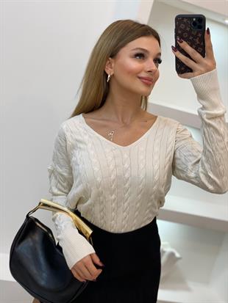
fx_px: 456
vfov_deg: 36.8
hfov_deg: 28.0
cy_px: 152
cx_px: 114
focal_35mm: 52
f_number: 2
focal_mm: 6
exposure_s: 1/100
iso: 80
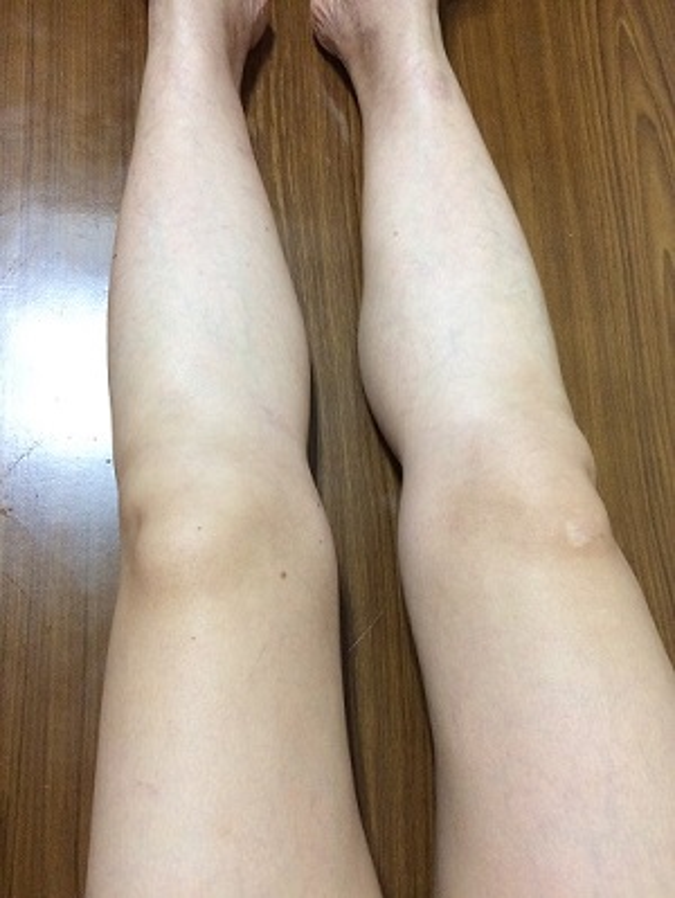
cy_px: 449
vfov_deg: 61.6
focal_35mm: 29
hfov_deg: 48.3
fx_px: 753
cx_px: 338
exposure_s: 1/30
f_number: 2.2
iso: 250
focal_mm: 4.15
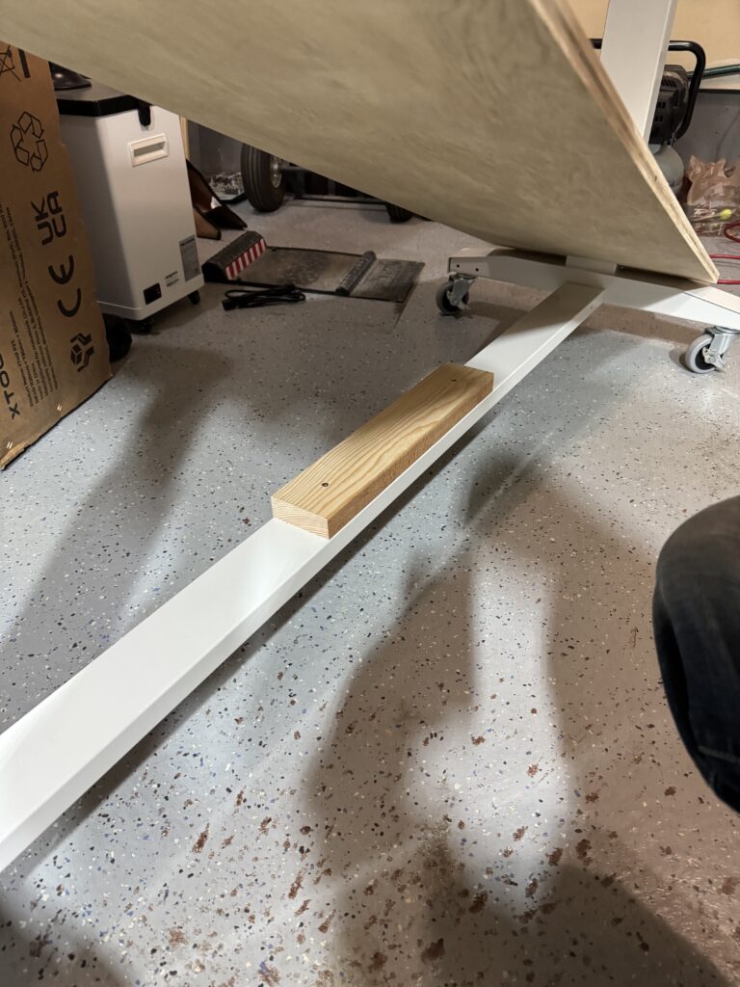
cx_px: 370
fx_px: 684
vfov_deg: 71.6
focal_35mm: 24
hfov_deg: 56.8
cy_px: 494
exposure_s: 1/60
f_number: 1.78
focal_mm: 6.76
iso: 500
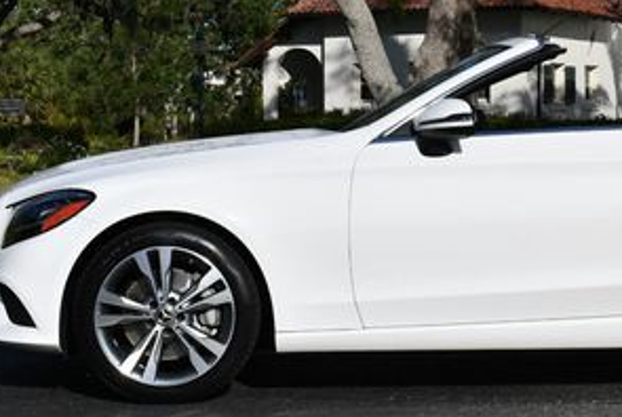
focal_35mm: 104
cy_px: 61
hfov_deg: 19.3
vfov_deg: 13.1
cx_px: 542
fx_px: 1801
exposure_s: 1/400
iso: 100
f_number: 10
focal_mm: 24
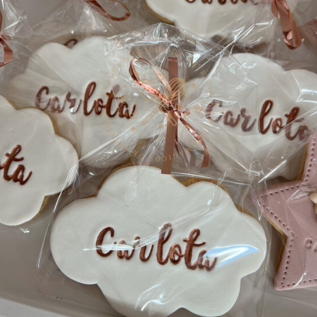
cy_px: 104
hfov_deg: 52.5
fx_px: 321
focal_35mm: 31
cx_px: 158
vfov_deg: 51.5
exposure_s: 1/175
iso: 40
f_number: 1.5
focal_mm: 5.7
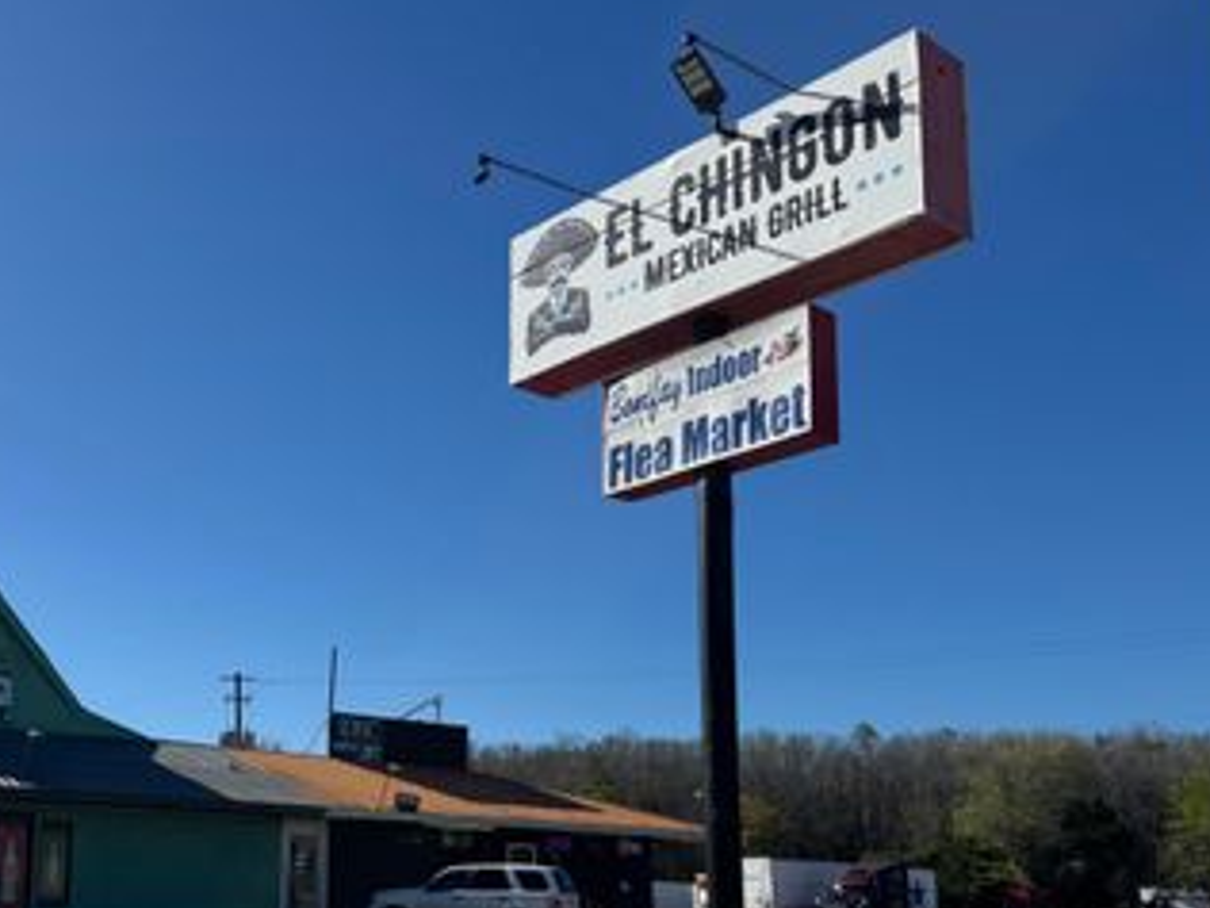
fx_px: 1328
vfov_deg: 36.9
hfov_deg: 47.2
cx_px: 302
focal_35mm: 38
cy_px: 672
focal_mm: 6.76
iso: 80
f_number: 1.78
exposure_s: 1/6410
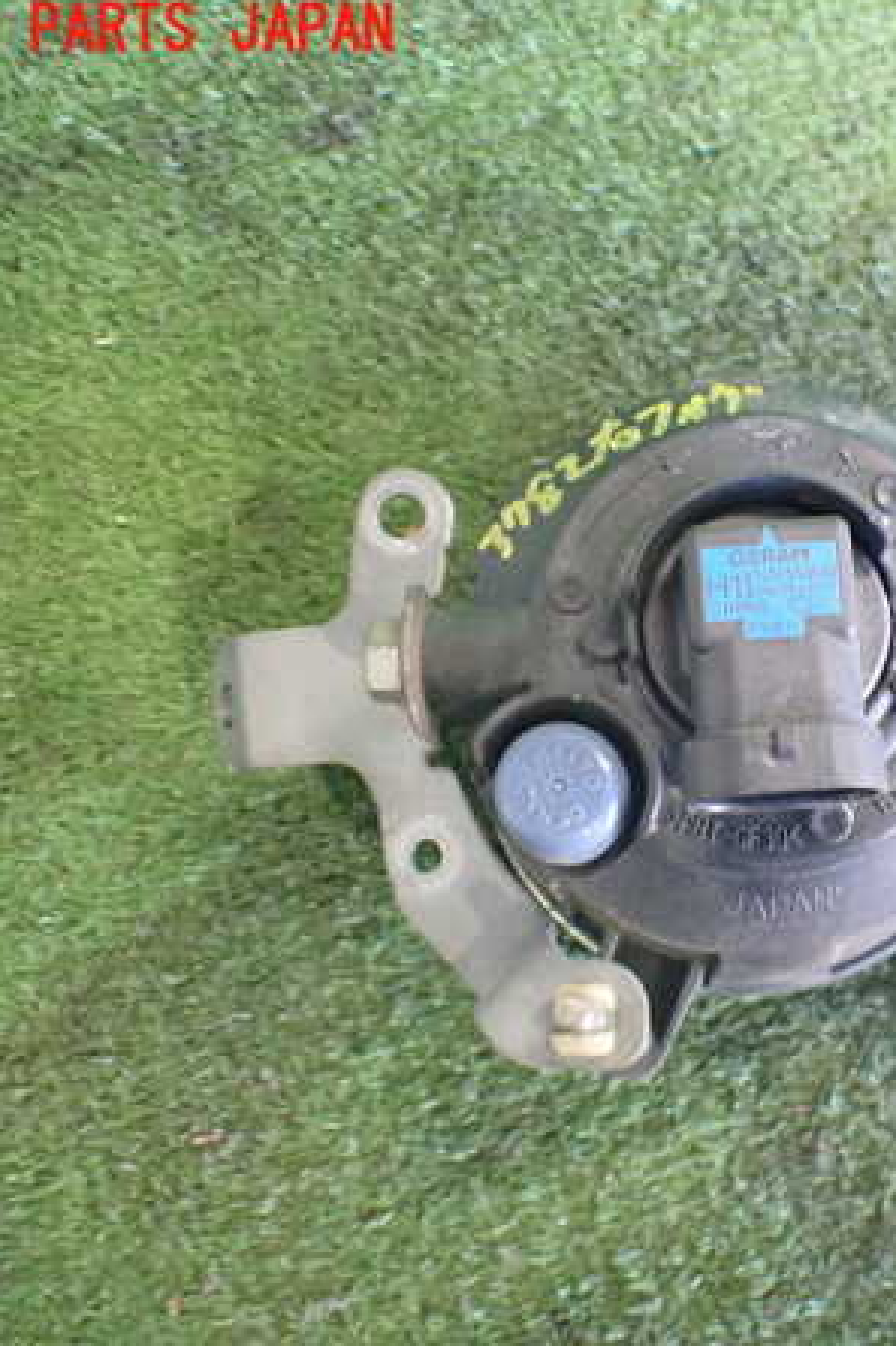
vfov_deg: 46.4
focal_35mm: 42
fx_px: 1569
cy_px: 673
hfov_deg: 30.9
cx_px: 751
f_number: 2.3
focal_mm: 5.4
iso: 800
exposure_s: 1/60
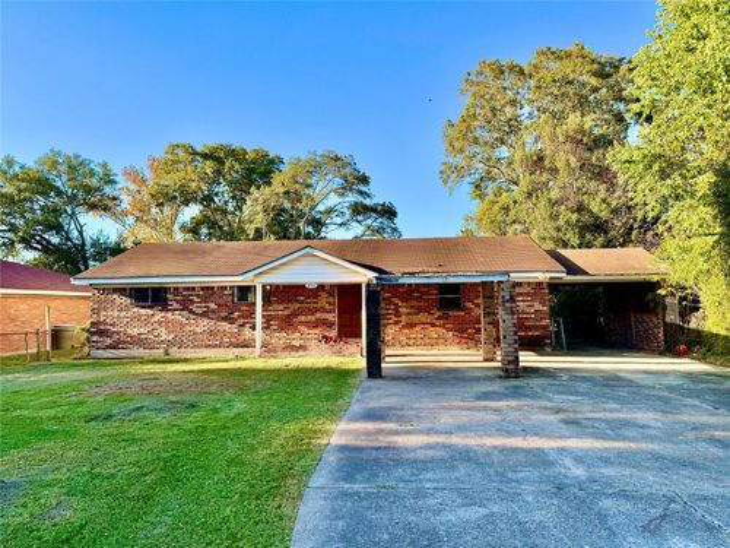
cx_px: 365
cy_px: 274
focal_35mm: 24
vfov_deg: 56.8
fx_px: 506
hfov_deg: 71.6
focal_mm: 6.76
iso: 80
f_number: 1.78
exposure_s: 1/1271
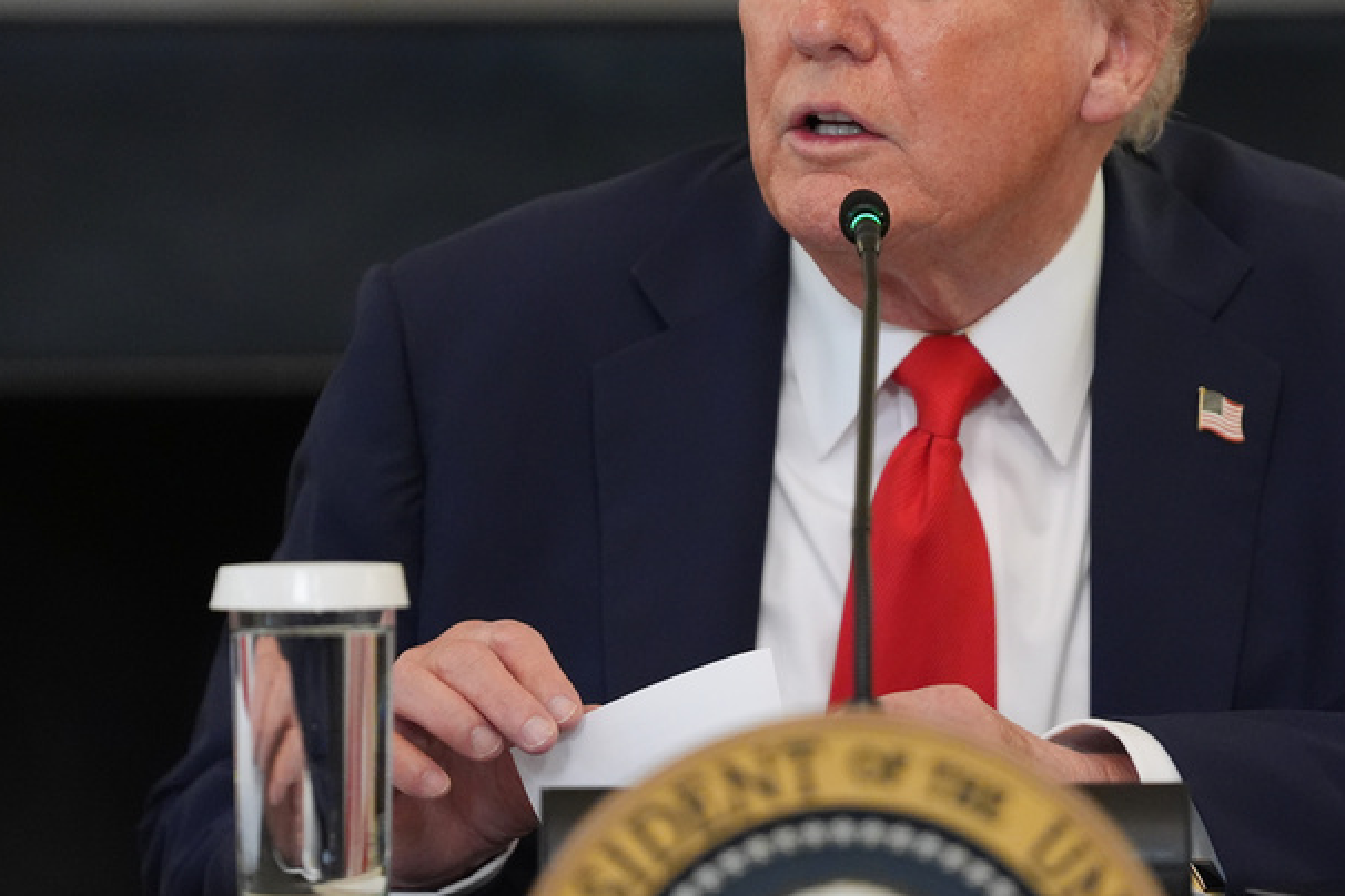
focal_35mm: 338
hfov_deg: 6.1
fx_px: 12627
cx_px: 894
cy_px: 347
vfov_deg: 4.1
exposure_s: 1/320
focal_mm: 200
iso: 3200
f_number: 2.8
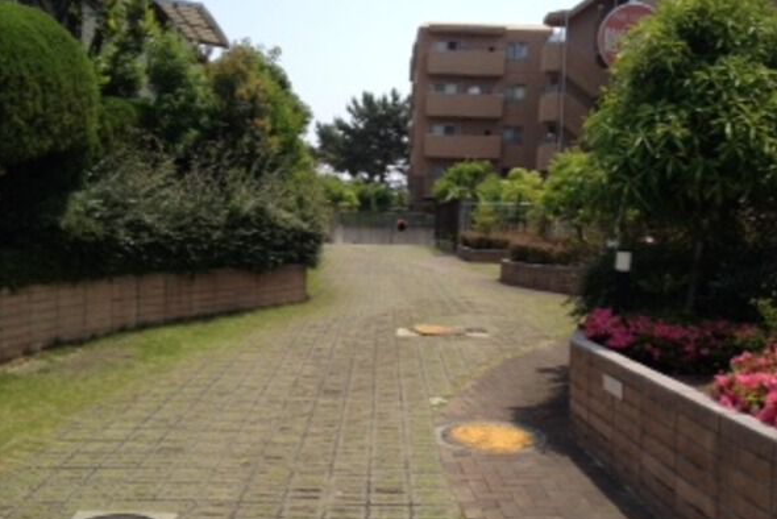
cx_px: 392
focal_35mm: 37
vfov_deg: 36.0
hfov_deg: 51.9
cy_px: 254
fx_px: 799
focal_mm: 4.28
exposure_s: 1/1314
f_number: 2.4
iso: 50
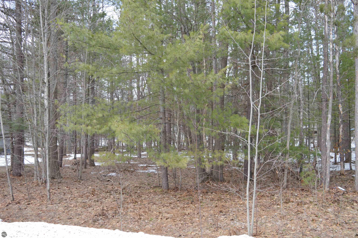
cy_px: 119
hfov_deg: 53.2
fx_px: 358
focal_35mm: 36
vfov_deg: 36.8
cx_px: 179
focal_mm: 24
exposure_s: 1/125
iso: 140
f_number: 5.6
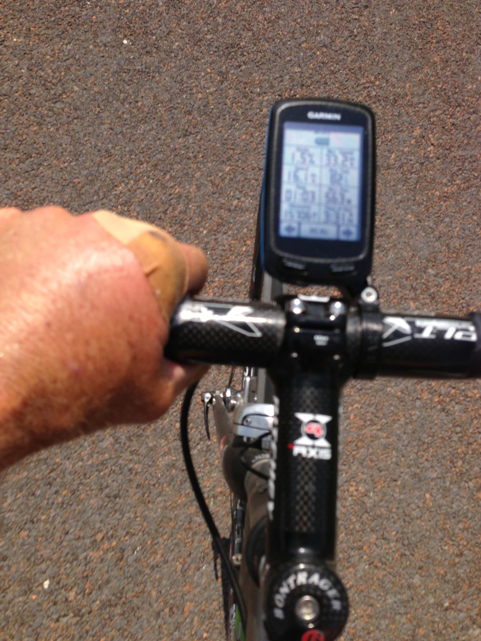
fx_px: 611
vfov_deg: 55.4
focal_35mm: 33
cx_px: 240
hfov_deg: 42.9
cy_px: 320
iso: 50
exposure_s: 1/2088
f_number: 2.4
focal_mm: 4.13
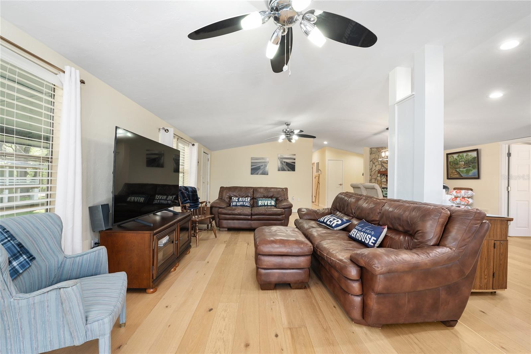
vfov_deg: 81.2
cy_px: 177
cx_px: 266
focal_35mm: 14
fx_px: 206
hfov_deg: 104.3
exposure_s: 1/5
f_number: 7.1
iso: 400
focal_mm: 14
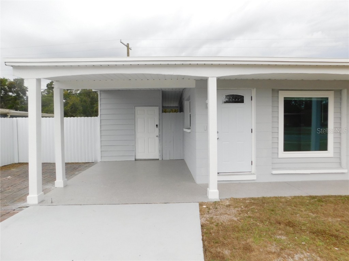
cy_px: 130
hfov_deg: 73.9
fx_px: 232
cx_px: 174
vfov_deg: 58.9
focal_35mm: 23
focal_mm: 4
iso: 125
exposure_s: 1/640
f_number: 3
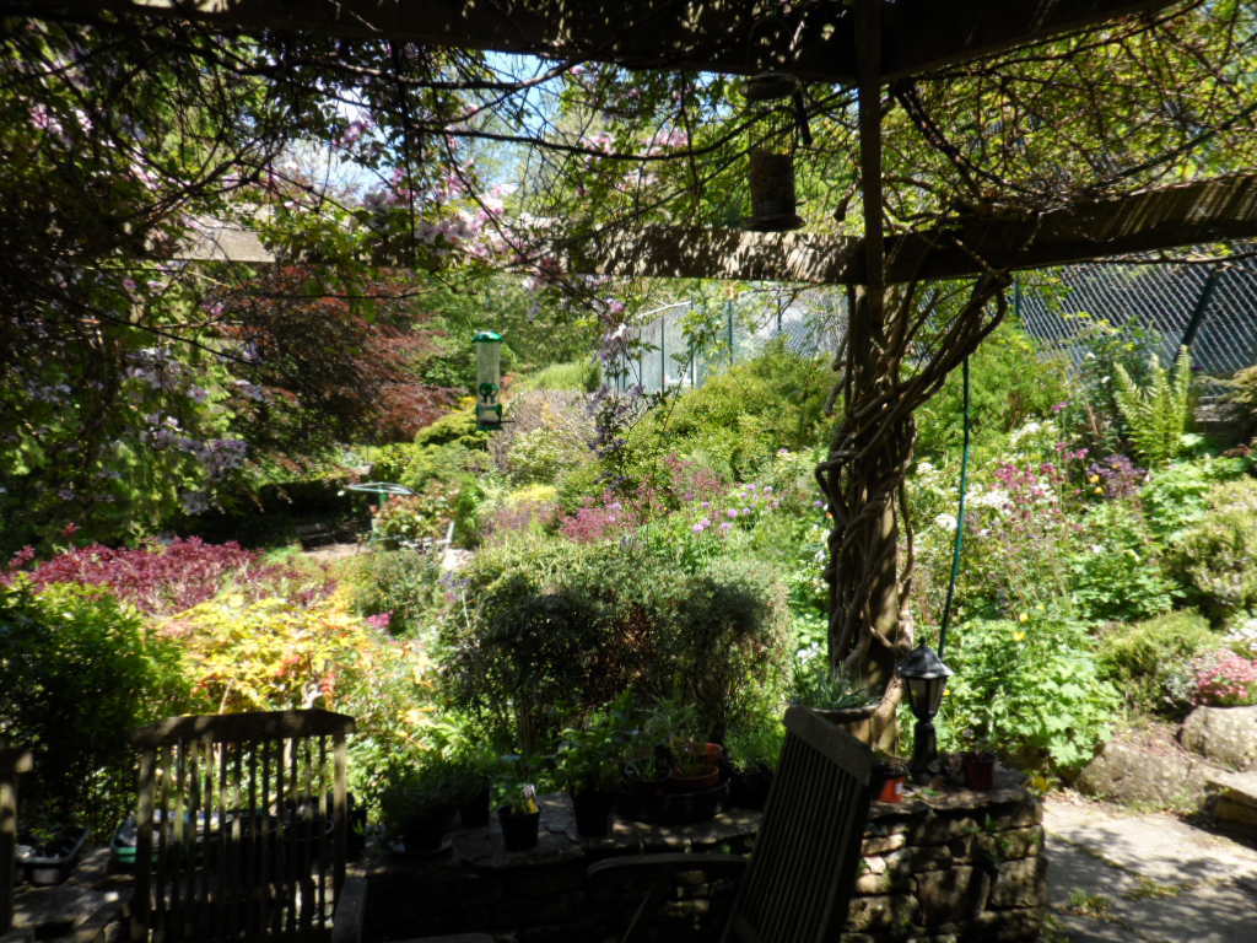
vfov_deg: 49.7
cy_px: 472
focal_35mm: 28
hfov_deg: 63.4
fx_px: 1017
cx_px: 628
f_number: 3.1
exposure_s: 1/350
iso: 80
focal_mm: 4.9
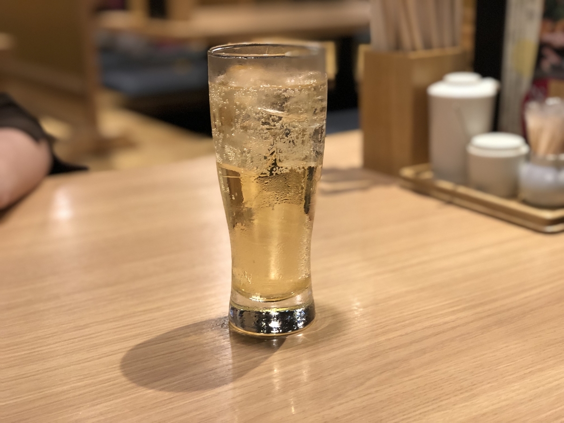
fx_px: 847
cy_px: 212
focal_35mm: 52
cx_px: 282
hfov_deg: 36.8
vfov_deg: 28.0
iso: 160
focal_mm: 6
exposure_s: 1/25
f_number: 2.4
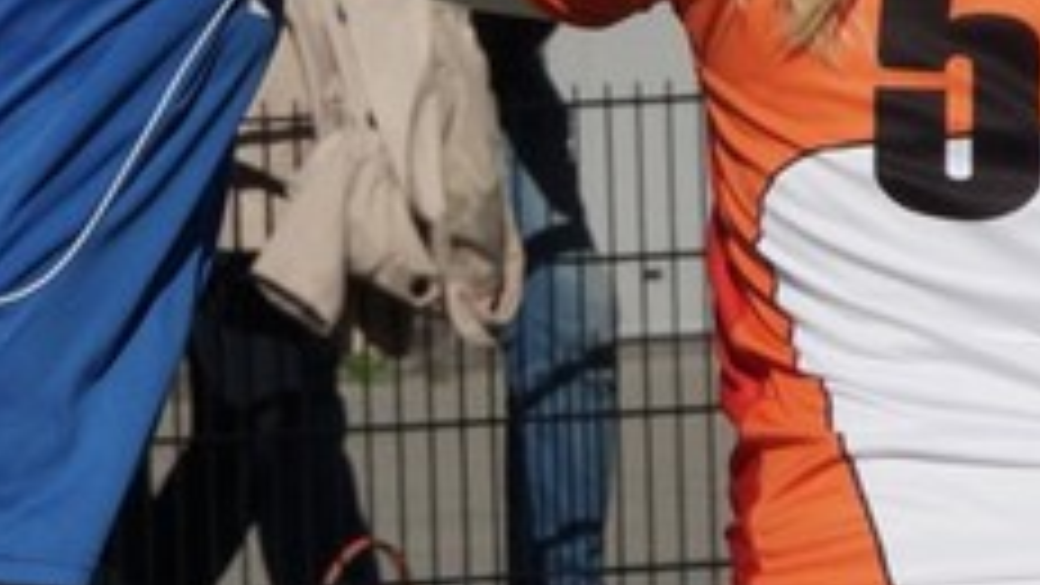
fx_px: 23084
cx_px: 261
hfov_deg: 2.6
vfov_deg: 1.5
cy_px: 342
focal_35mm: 837
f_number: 11
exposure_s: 1/640
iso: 200
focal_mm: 120
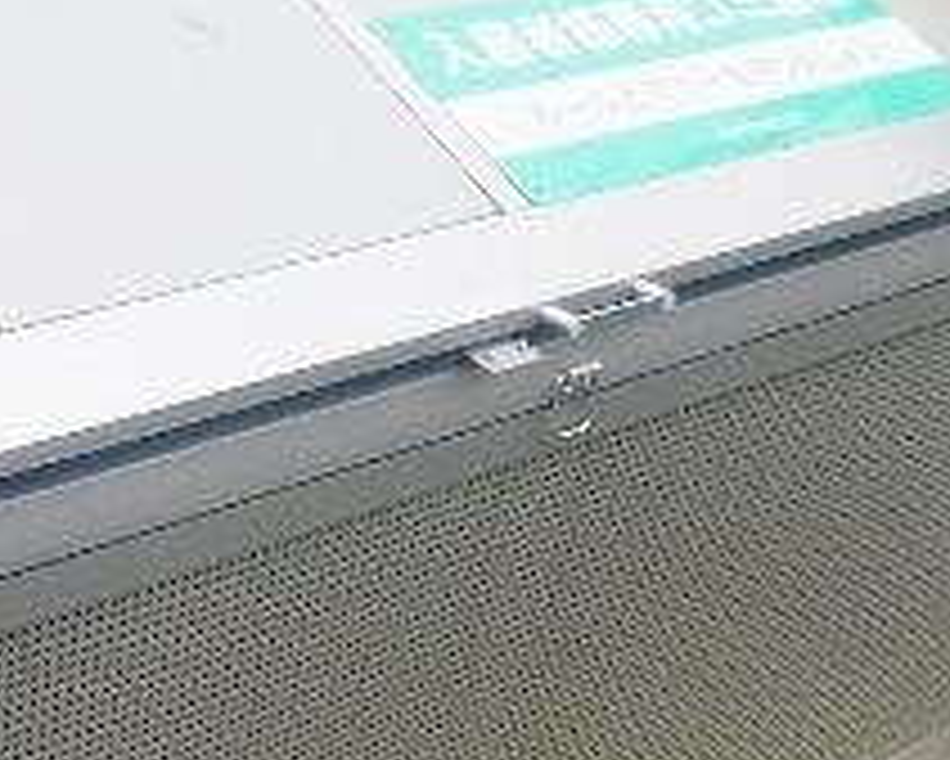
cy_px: 450
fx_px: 1913
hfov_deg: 26.1
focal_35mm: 68
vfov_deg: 22.5
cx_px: -45
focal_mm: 4
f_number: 3
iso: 125
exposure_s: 1/800
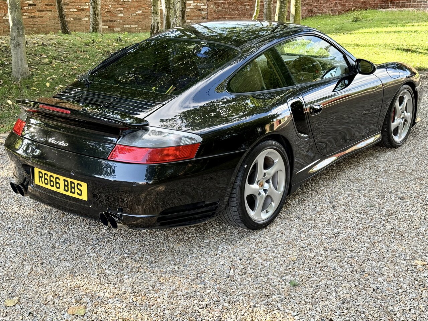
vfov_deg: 30.3
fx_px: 593
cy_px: 160
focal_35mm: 48
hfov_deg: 39.7
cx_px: 214
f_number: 1.78
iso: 80
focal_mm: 6.76
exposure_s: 1/233
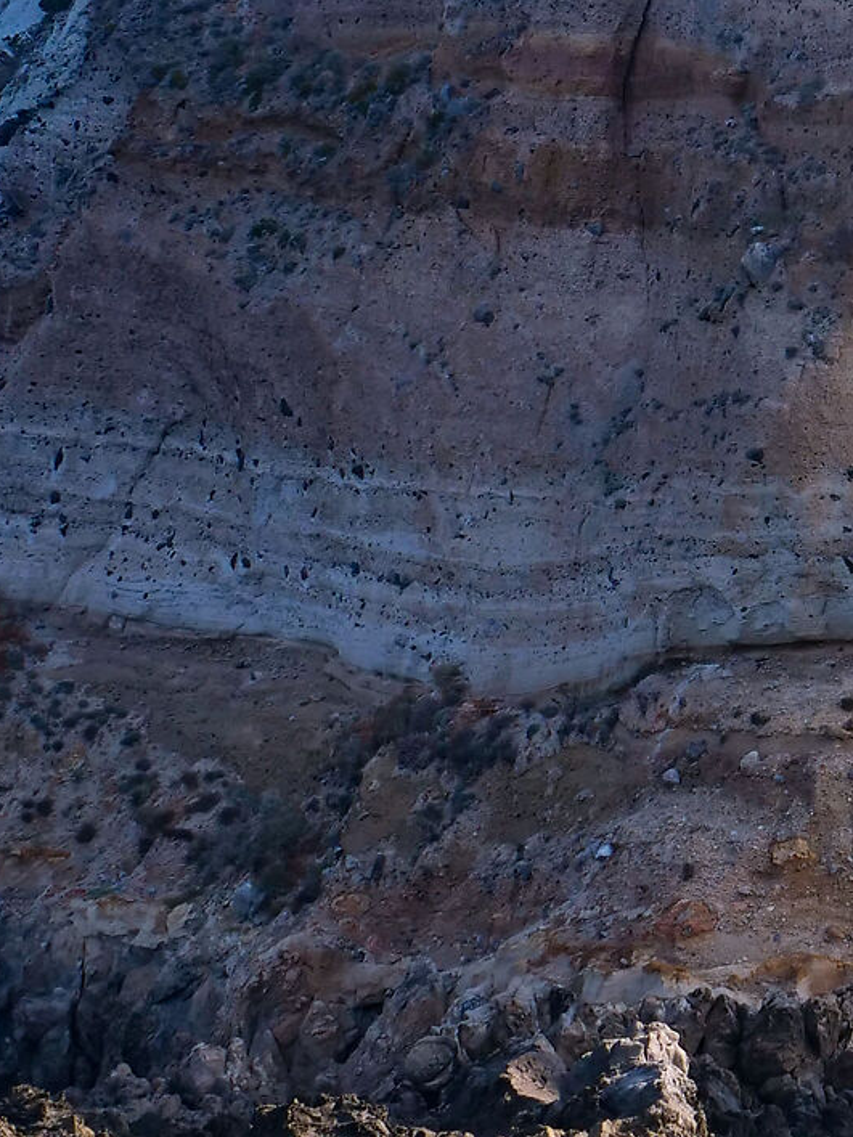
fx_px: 4008
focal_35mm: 122
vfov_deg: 16.1
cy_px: 268
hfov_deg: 11.9
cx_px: 962
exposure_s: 1/320
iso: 200
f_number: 6.3
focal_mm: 18
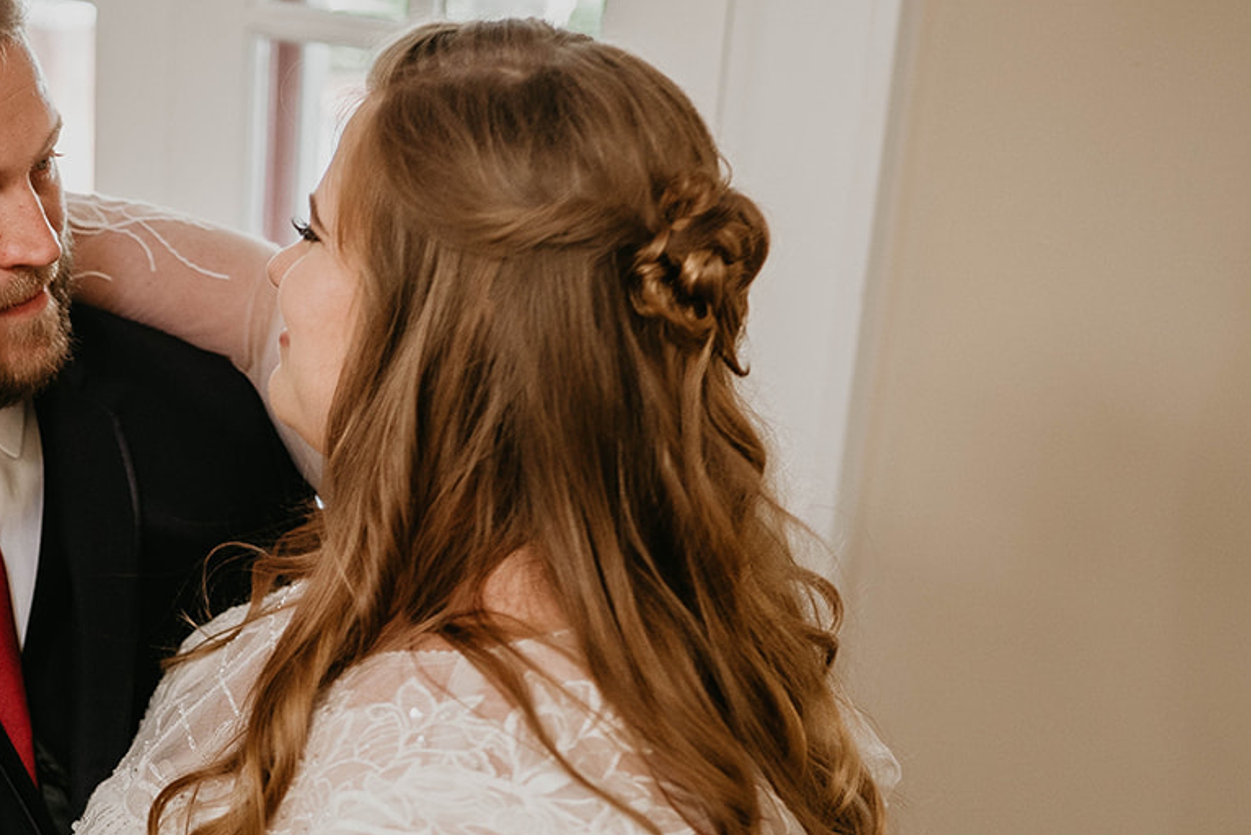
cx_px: -46
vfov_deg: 18.6
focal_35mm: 73
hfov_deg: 26.0
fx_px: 2538
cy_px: 630
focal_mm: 35
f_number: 2
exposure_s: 1/125
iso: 800
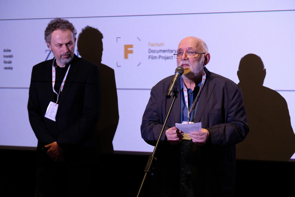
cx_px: 148
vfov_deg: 10.5
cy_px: 98
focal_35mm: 131
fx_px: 1073
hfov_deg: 15.6
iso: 2500
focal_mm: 87.1
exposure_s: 1/100
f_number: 2.8
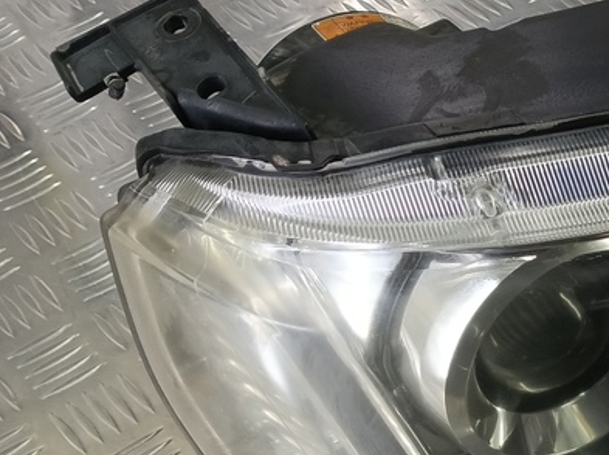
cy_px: 333
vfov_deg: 24.2
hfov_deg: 27.3
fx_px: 1055
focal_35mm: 60
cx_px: 776
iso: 115
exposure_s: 1/50
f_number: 1.6
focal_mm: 4.11
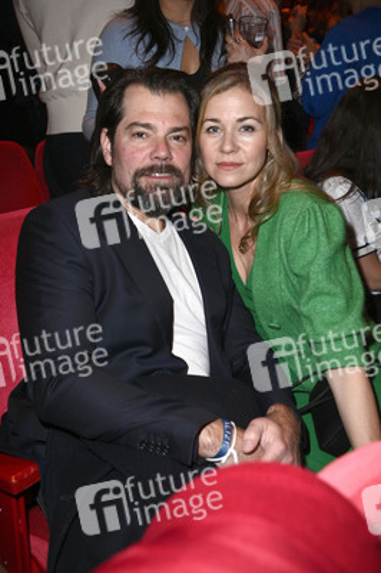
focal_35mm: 38
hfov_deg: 35.0
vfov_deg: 50.7
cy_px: 286
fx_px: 604
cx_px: 190
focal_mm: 38
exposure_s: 1/50
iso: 2000
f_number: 5.6
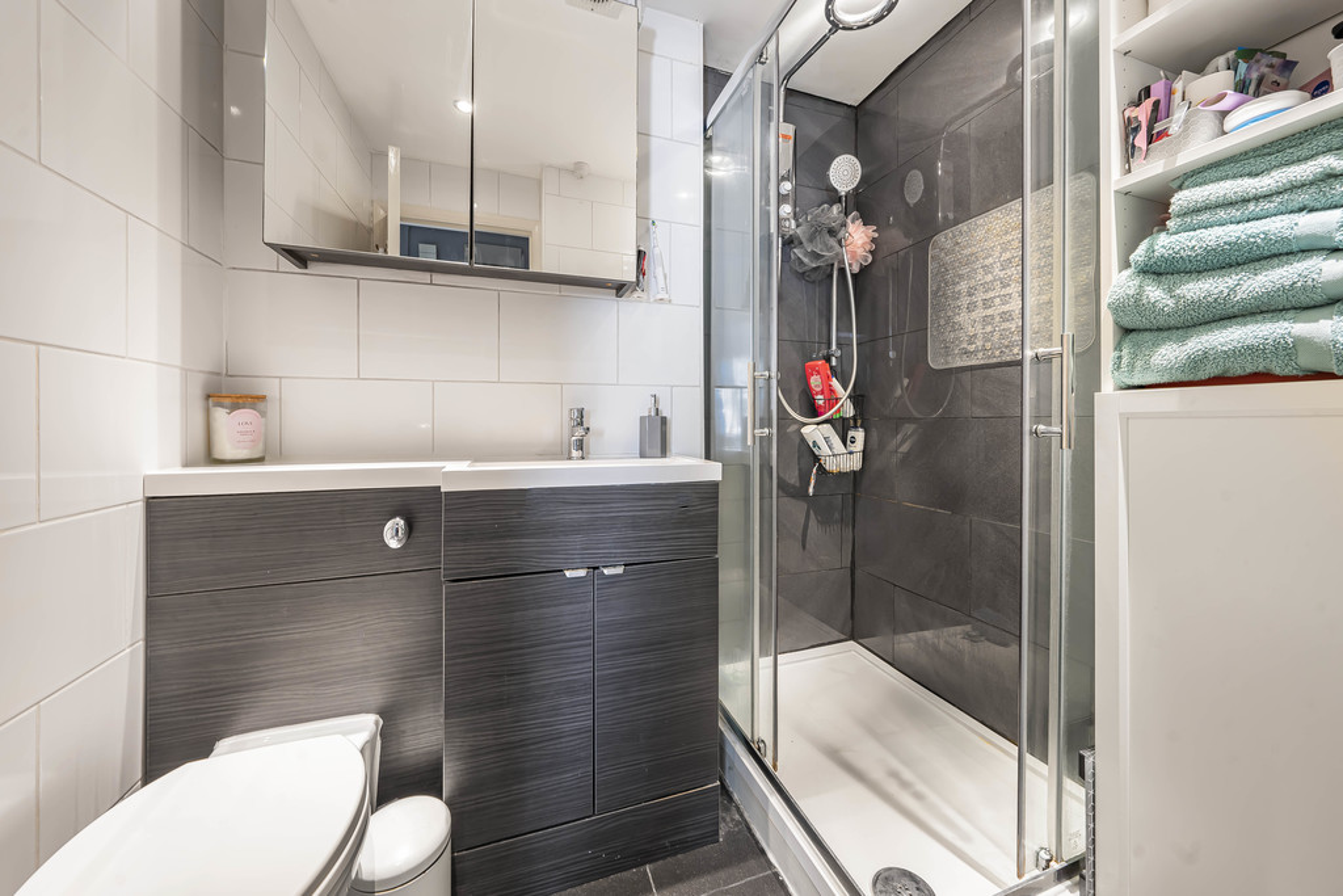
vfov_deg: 90.0
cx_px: 672
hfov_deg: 112.6
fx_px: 448
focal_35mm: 12
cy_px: 448
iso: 320
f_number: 9
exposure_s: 1/1.25
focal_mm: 12
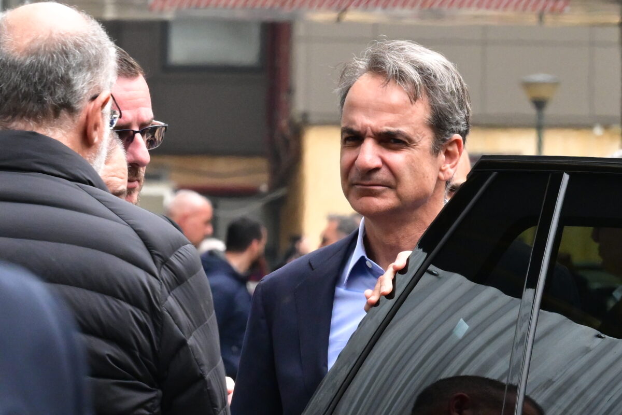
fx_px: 5183
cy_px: 208
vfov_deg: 4.6
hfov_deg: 6.9
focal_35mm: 300
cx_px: 311
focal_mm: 200
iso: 2500
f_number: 14
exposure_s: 1/320
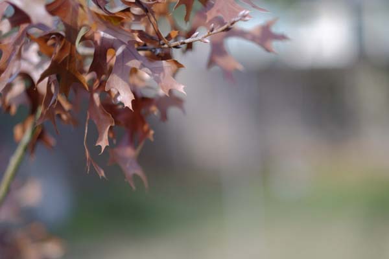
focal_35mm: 75
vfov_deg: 18.2
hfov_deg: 27.0
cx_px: 194
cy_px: 130
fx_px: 810
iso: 200
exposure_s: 1/1100
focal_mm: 50
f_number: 2
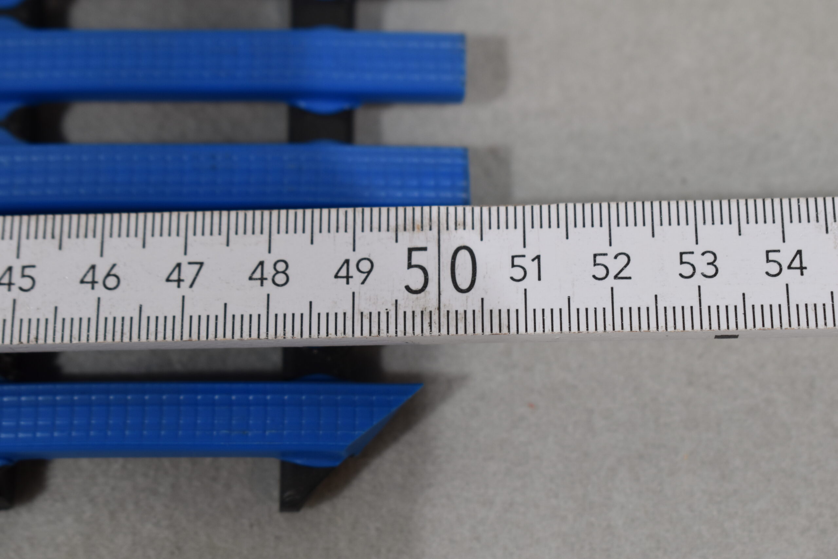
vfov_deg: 16.6
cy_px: 280
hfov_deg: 24.6
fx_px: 1920
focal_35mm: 82
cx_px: 419
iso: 400
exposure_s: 1/60
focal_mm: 55
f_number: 7.1
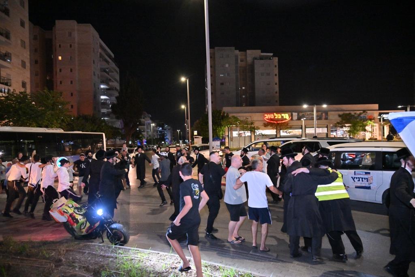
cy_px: 138
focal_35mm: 24
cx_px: 208
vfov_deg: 53.1
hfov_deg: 73.7
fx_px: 277
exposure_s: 1/125
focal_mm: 24
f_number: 4
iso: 3200
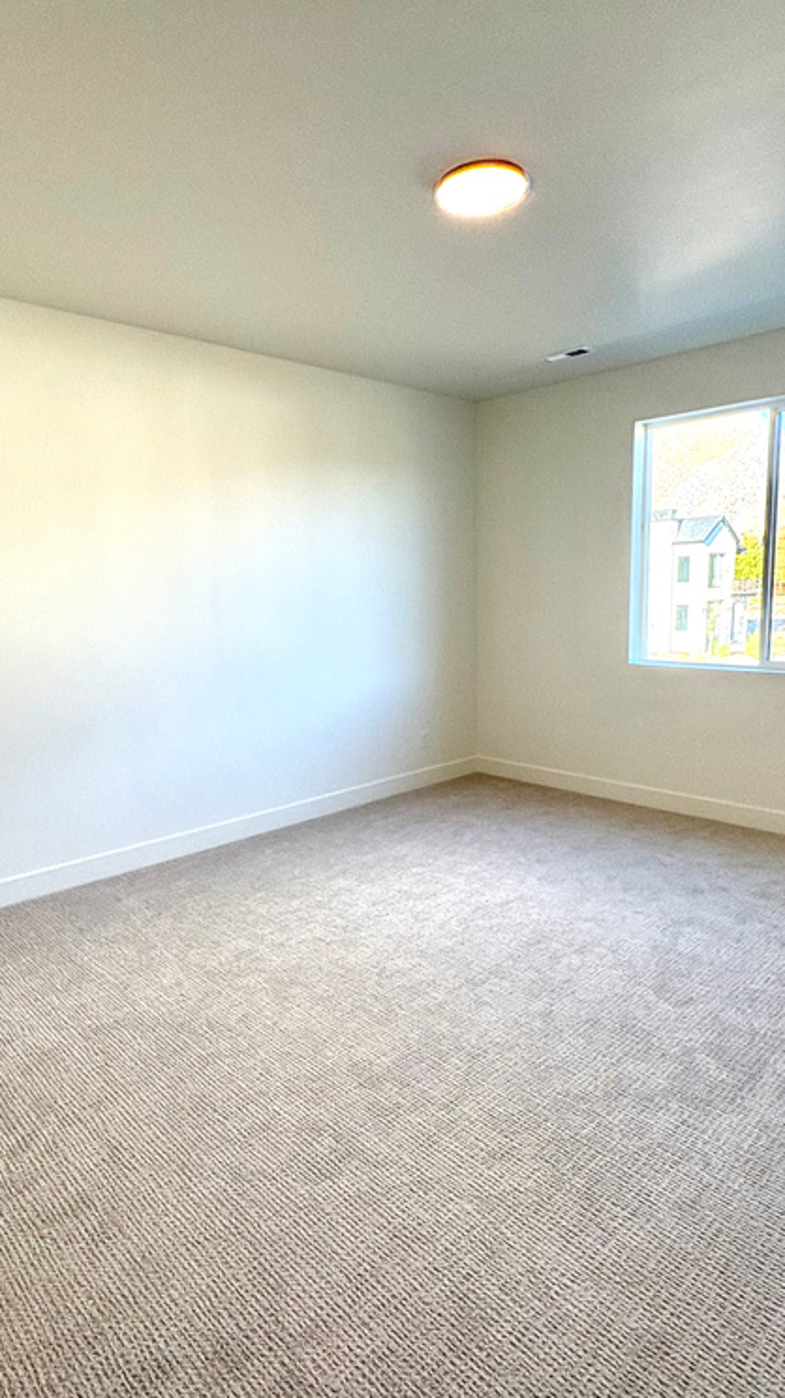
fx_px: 778
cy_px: 691
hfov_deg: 53.4
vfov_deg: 83.9
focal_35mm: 21
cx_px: 342
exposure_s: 1/120
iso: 125
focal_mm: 2.22
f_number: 2.2
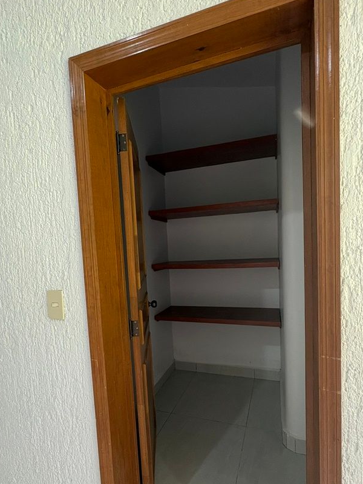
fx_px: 294
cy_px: 269
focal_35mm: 21
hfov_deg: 63.2
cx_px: 159
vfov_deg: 78.7
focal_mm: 2.22
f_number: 2.2
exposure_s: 1/60
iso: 320
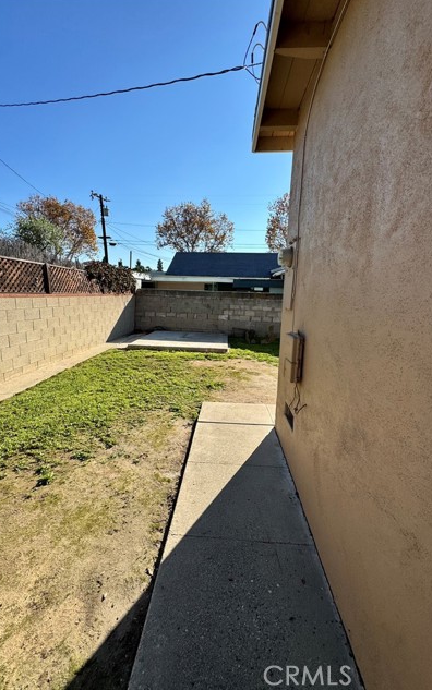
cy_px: 342
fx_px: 282
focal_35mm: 15
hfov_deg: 74.8
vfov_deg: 101.4
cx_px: 211
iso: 50
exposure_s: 1/1709
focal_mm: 2.22
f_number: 2.2
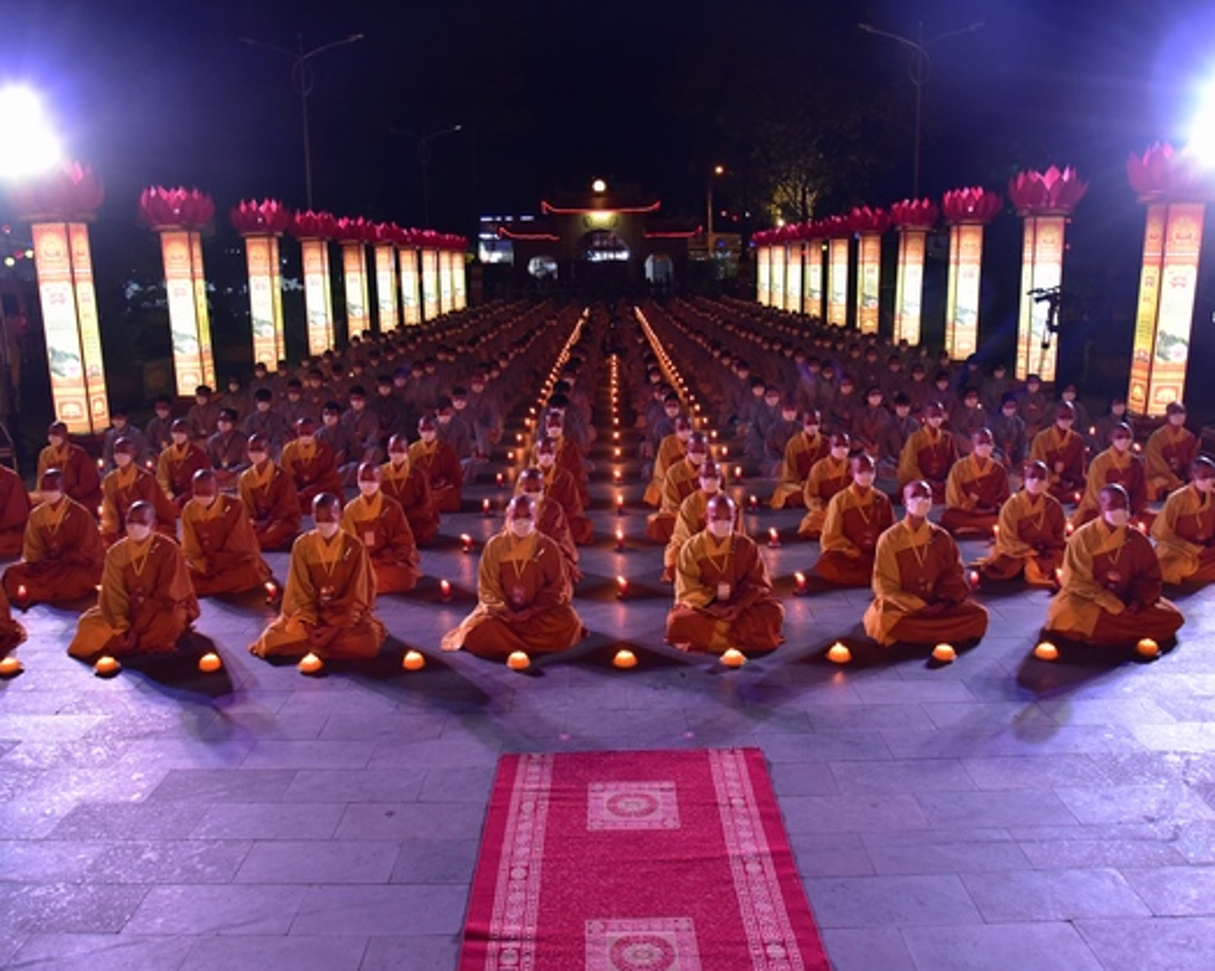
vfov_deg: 51.5
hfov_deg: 62.2
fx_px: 1006
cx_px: 606
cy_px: 495
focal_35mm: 28
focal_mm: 24
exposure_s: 1/50
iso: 3200
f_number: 5.6
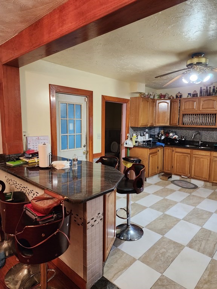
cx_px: 108
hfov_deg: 58.9
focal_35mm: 23
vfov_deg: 73.9
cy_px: 144
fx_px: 192
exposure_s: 1/120
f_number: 1.8
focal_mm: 6.4
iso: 800
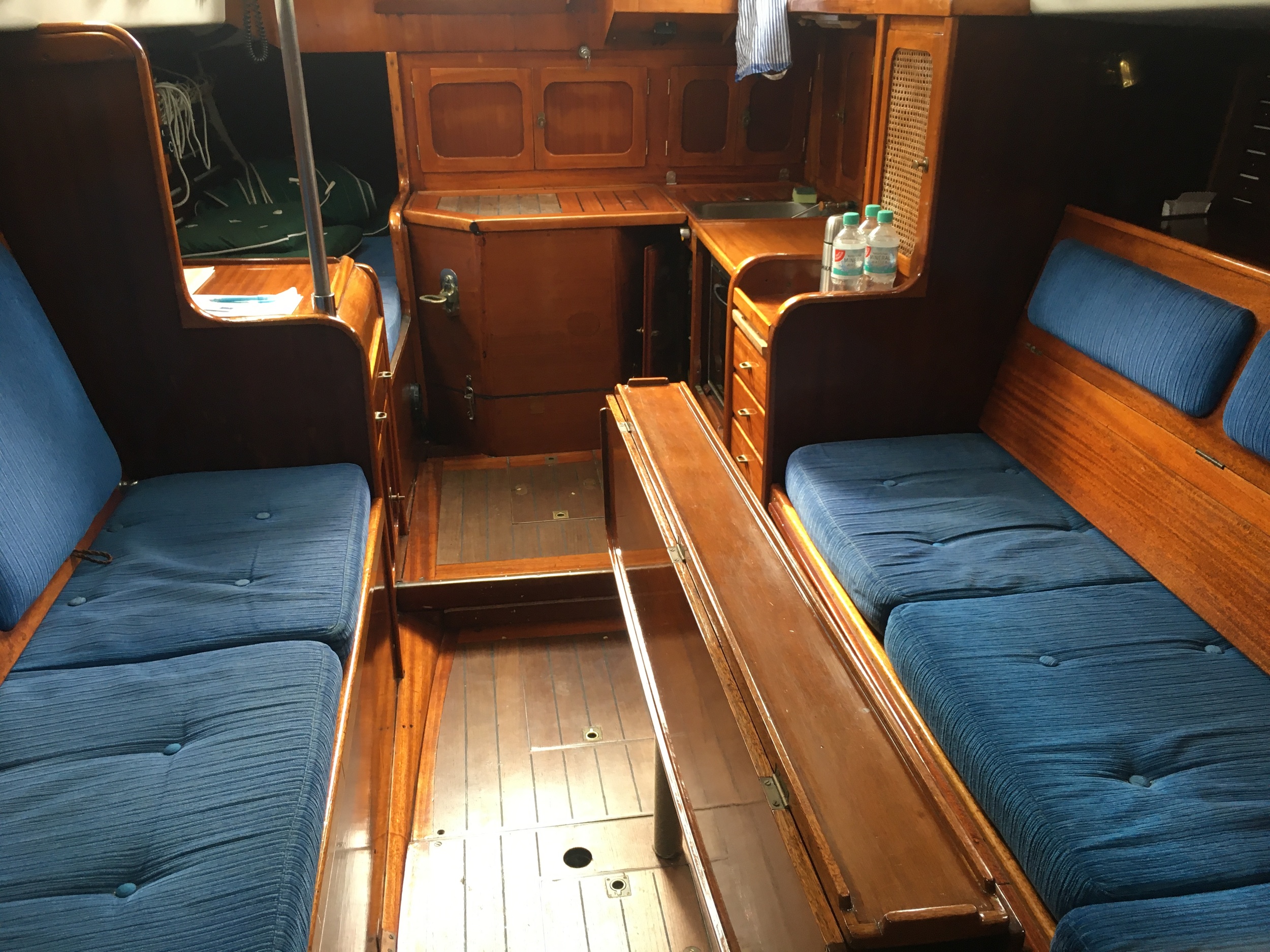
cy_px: 476
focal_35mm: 29
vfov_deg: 48.2
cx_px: 635
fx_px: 1064
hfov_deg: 61.7
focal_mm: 4.15
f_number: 2.2
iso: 40
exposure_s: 1/33
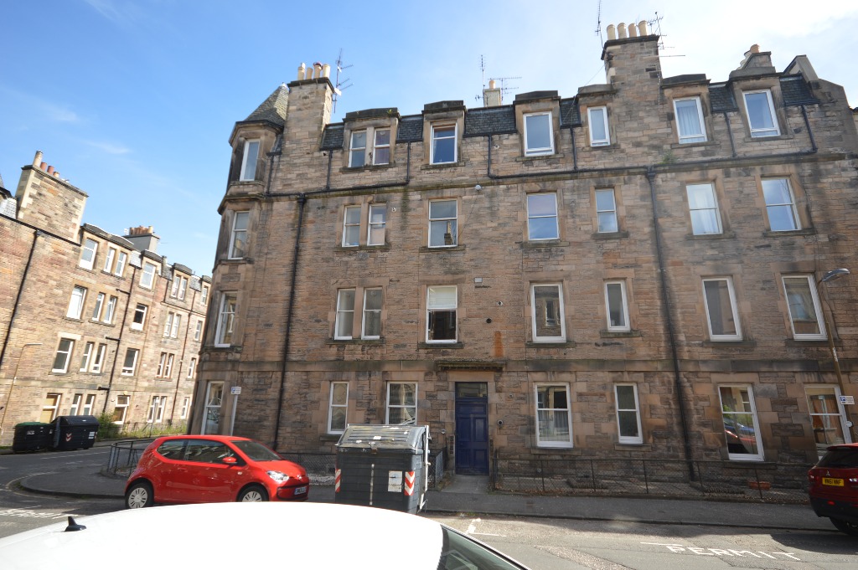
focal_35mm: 17
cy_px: 285
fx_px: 411
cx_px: 429
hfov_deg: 92.5
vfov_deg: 69.6
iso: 100
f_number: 5.6
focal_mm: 11.5
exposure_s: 1/125
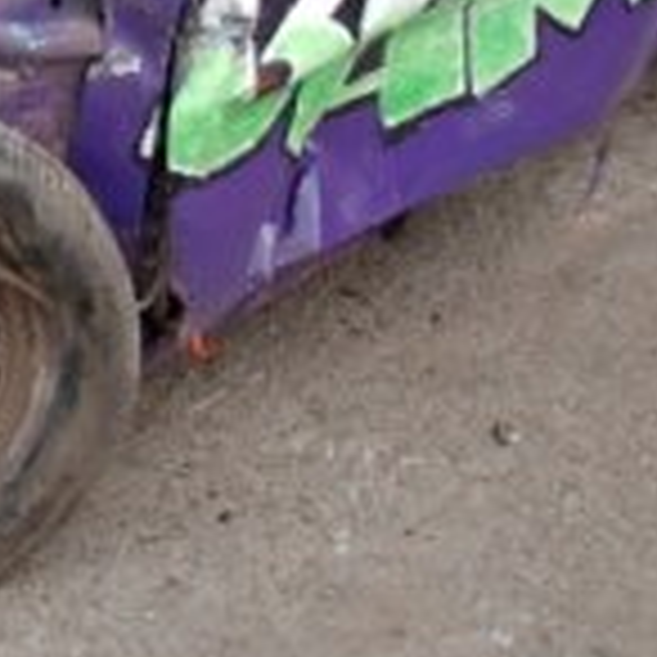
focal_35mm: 123
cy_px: -216
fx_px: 2641
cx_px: -243
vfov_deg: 13.6
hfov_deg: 13.6
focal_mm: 22
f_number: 4
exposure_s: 1/500
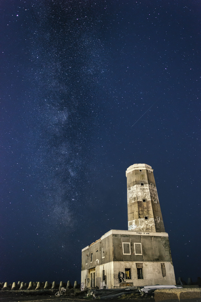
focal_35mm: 27
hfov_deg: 47.9
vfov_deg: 67.4
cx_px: 100
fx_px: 226
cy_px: 151
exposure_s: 21
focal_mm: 18
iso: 1600
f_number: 3.5
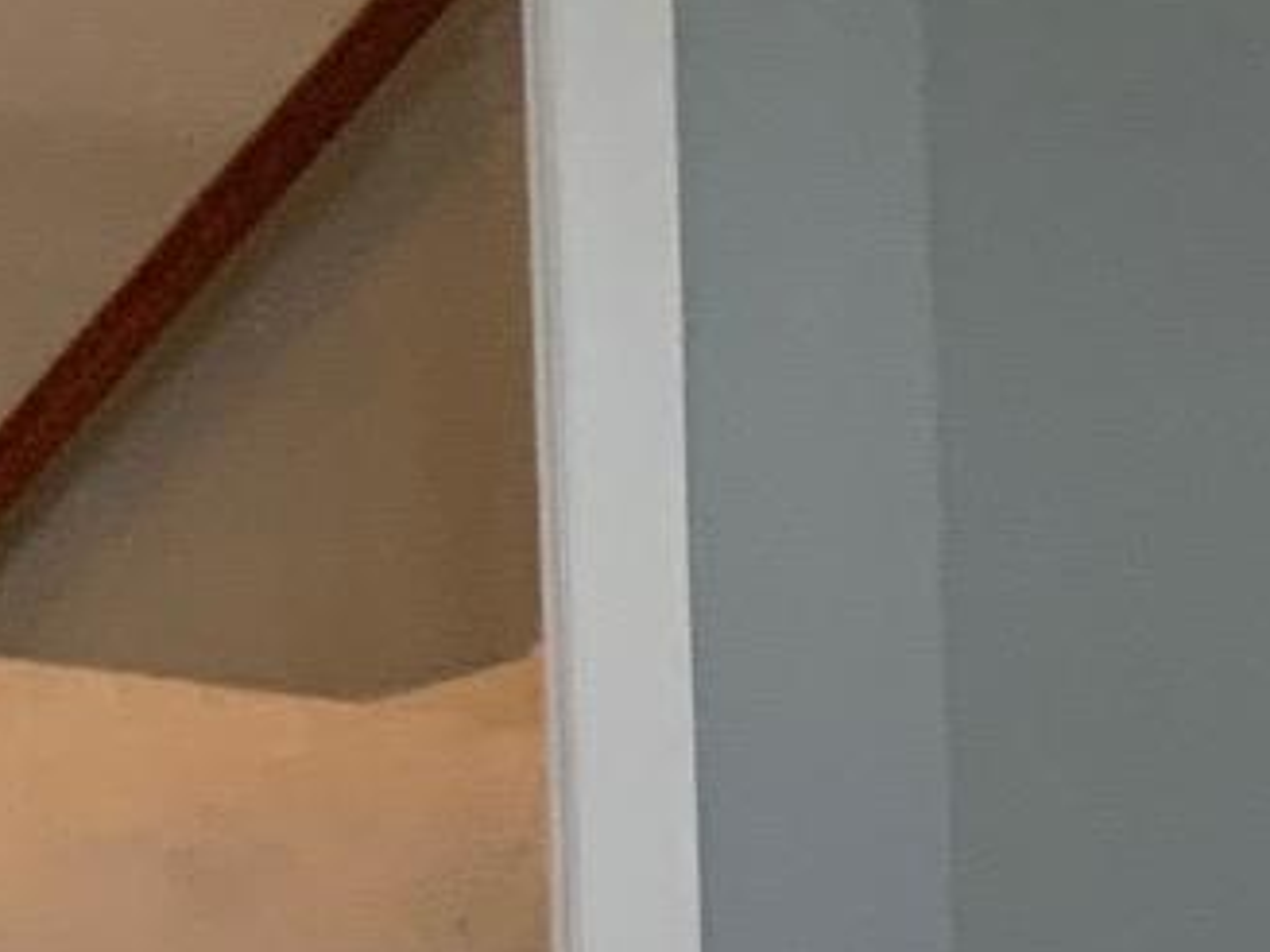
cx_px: 2269
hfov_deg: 10.3
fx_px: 6641
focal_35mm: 181
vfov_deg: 8.2
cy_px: 101
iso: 200
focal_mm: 3
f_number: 1.8
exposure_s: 1/60
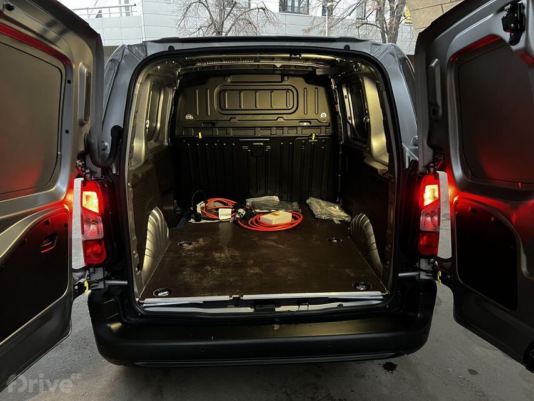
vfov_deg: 53.1
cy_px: 200
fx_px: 401
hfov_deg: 67.3
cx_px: 267
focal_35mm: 26
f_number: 1.5
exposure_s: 1/30
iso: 640
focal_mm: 5.7
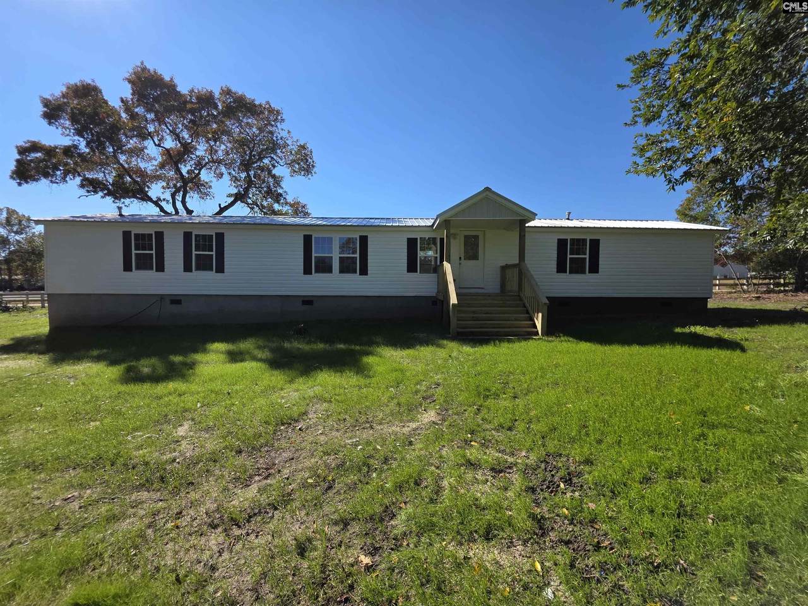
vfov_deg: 89.9
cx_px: 404
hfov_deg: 106.2
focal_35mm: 13
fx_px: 303
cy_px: 303
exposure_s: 1/2157
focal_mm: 2.2
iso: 40
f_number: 1.9
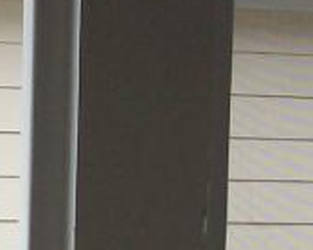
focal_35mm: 207
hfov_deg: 9.2
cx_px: -52
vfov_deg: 7.2
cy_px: 466
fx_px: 1916
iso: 80
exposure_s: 1/114
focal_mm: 6
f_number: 2.7
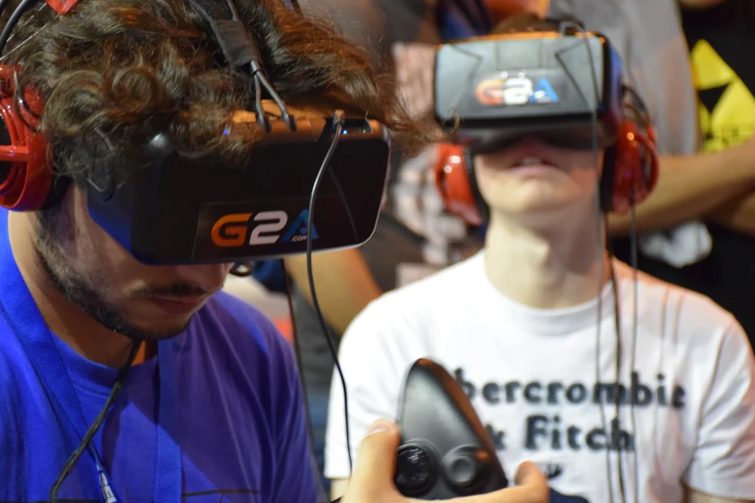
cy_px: 240
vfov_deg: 14.0
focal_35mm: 98
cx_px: 382
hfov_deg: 20.8
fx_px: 2055
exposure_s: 1/60
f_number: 5
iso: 2800
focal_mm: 62
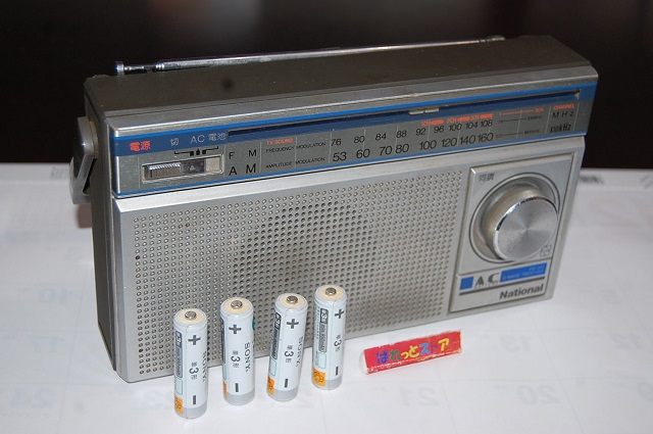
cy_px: 217
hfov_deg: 35.1
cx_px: 326
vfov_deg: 23.7
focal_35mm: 57
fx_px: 1033
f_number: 5
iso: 400
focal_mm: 38
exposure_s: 1/60
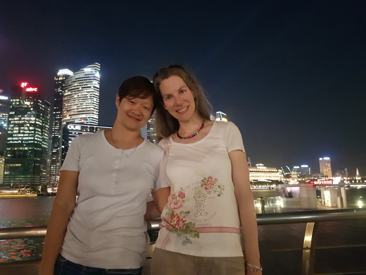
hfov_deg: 67.3
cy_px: 138
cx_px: 183
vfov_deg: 53.1
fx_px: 275
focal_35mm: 26
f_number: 1.7
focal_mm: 4.2
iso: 1000
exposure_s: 1/10
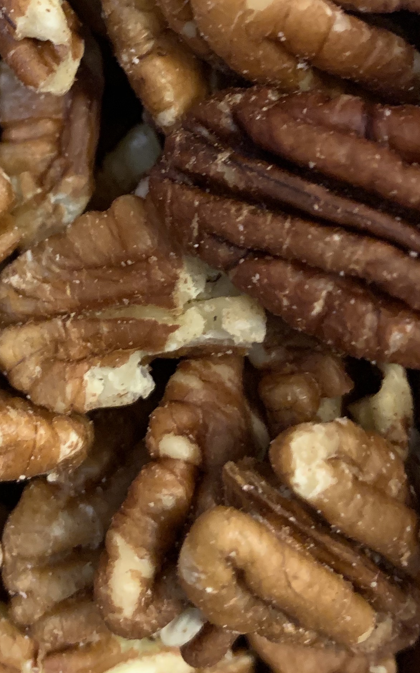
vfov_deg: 34.0
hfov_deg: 21.4
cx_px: 21
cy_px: 189
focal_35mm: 59
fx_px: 1080
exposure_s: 1/30
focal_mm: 4.25
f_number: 1.8
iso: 500
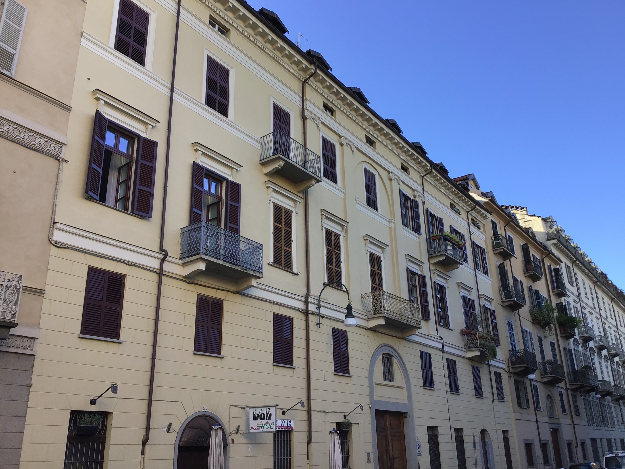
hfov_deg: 58.4
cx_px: 312
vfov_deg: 45.4
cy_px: 234
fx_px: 560
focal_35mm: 31
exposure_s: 1/322
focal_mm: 3.3
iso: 25
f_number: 2.4
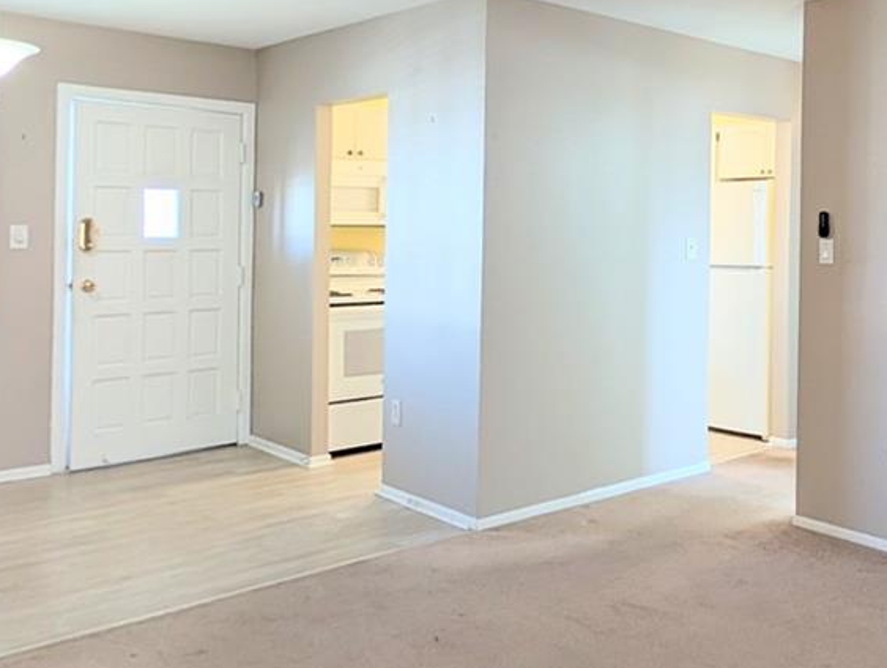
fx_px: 873
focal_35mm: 34
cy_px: 225
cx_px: 660
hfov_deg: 51.7
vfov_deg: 41.4
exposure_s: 1/120
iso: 120
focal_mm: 2.02
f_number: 1.7
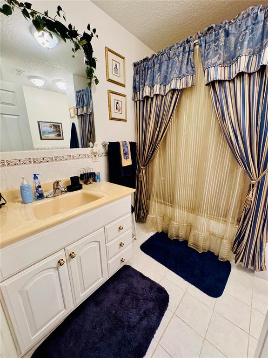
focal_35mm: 14
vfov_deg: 102.1
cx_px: 134
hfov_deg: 85.7
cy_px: 179
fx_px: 145
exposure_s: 1/60
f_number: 2.2
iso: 400
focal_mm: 2.22
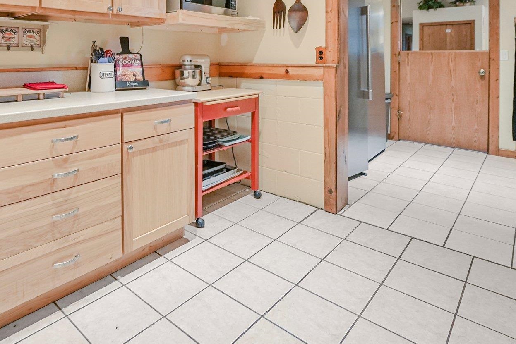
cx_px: 185
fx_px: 330
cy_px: 64
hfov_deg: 74.4
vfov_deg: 51.3
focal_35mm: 23
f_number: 3.2
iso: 2500
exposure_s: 1/250
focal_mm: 14
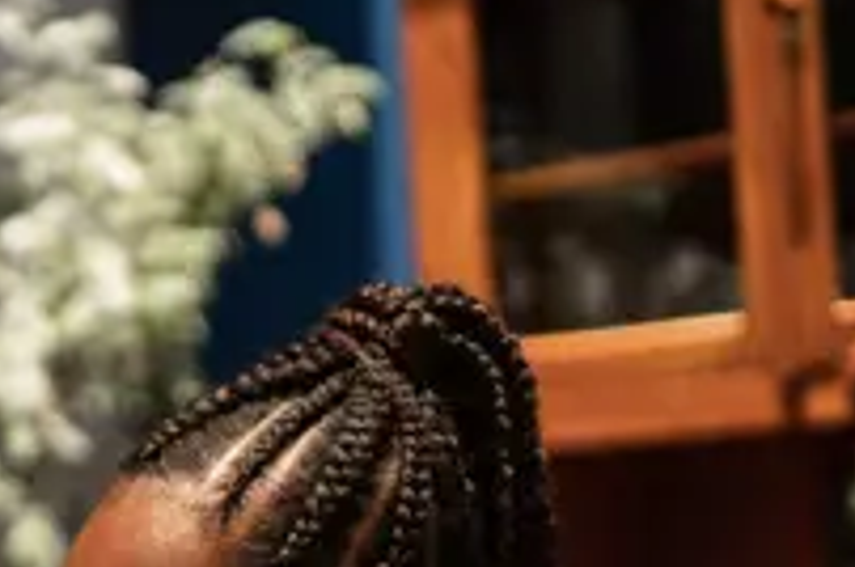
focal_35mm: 125
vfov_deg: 10.9
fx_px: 2964
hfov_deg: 15.1
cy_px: 499
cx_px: -457
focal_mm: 35
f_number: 1.4
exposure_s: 1/1600
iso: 160
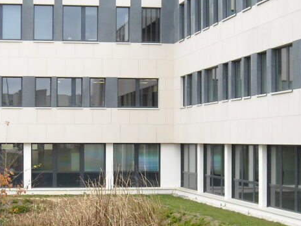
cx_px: 96
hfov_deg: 20.2
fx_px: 843
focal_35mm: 97
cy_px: 143
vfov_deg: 15.2
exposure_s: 1/250
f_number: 3.1
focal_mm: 7.1
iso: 124
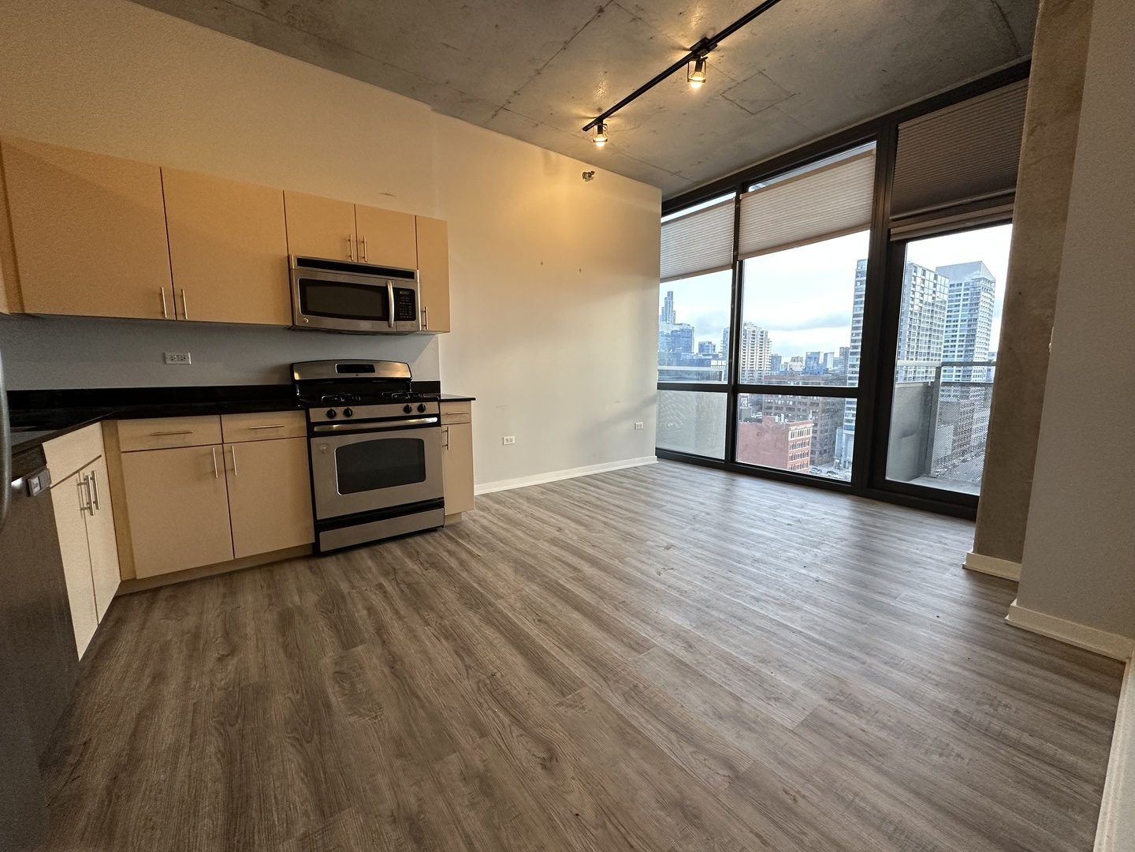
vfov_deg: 85.7
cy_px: 426
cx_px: 568
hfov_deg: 102.1
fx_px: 459
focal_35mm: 14
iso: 250
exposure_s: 1/120
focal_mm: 2.22
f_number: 2.2
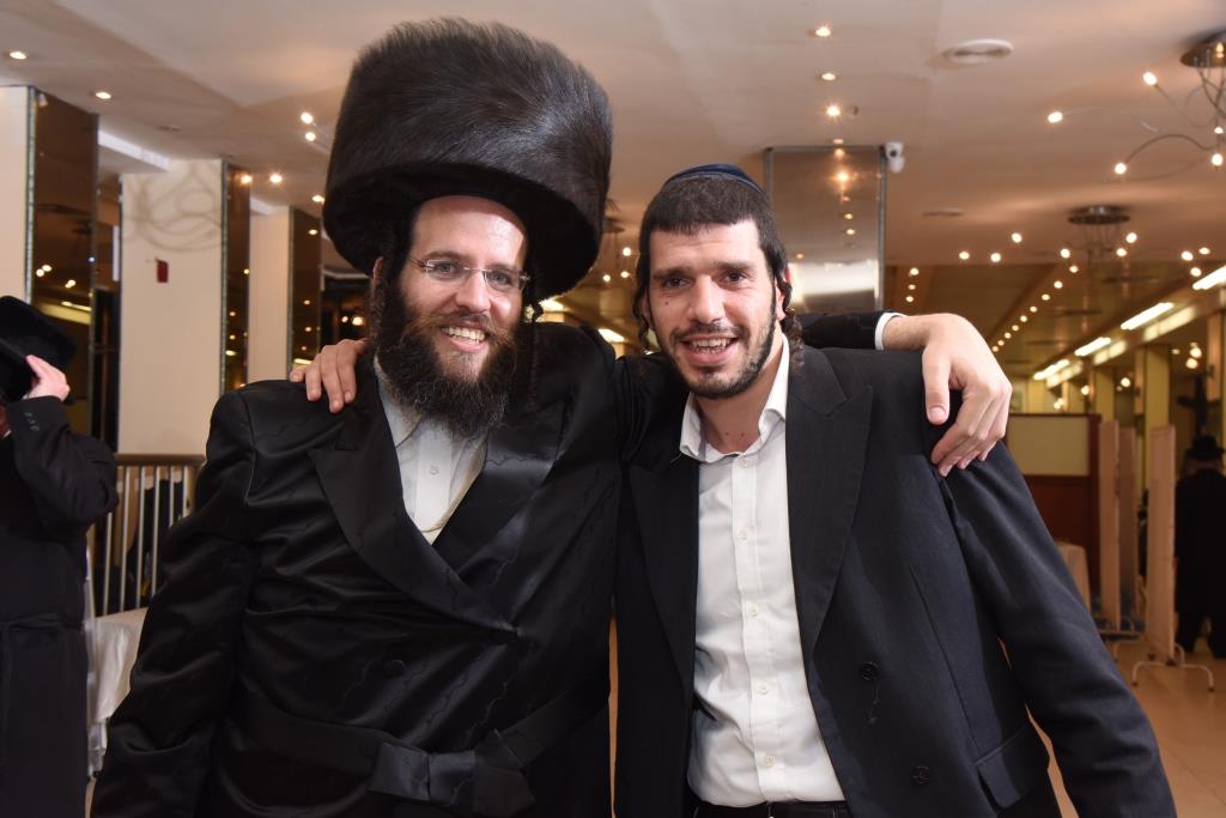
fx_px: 1362
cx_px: 613
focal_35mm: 40
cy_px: 409
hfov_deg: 48.5
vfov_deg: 33.4
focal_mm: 40
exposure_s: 1/100
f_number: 8
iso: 800
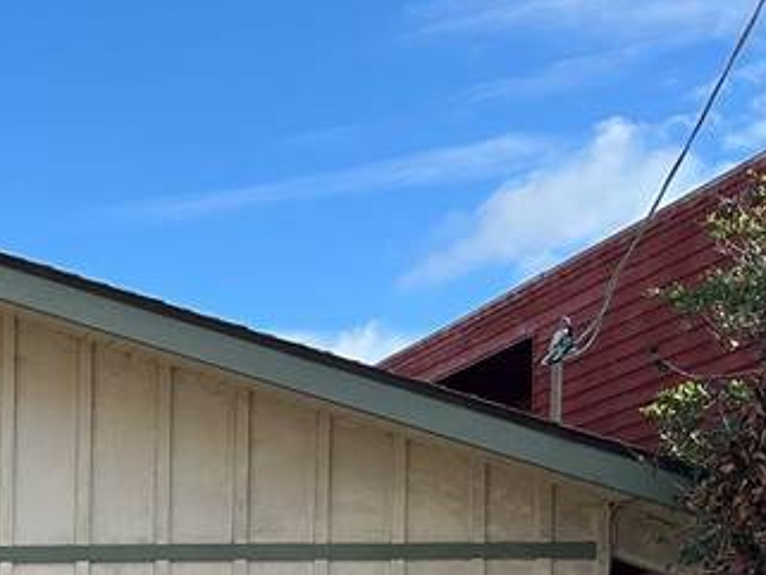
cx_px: -372
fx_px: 1837
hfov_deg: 20.3
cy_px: 811
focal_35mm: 83
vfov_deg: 16.5
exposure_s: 1/1698
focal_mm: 5.7
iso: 50
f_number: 1.5
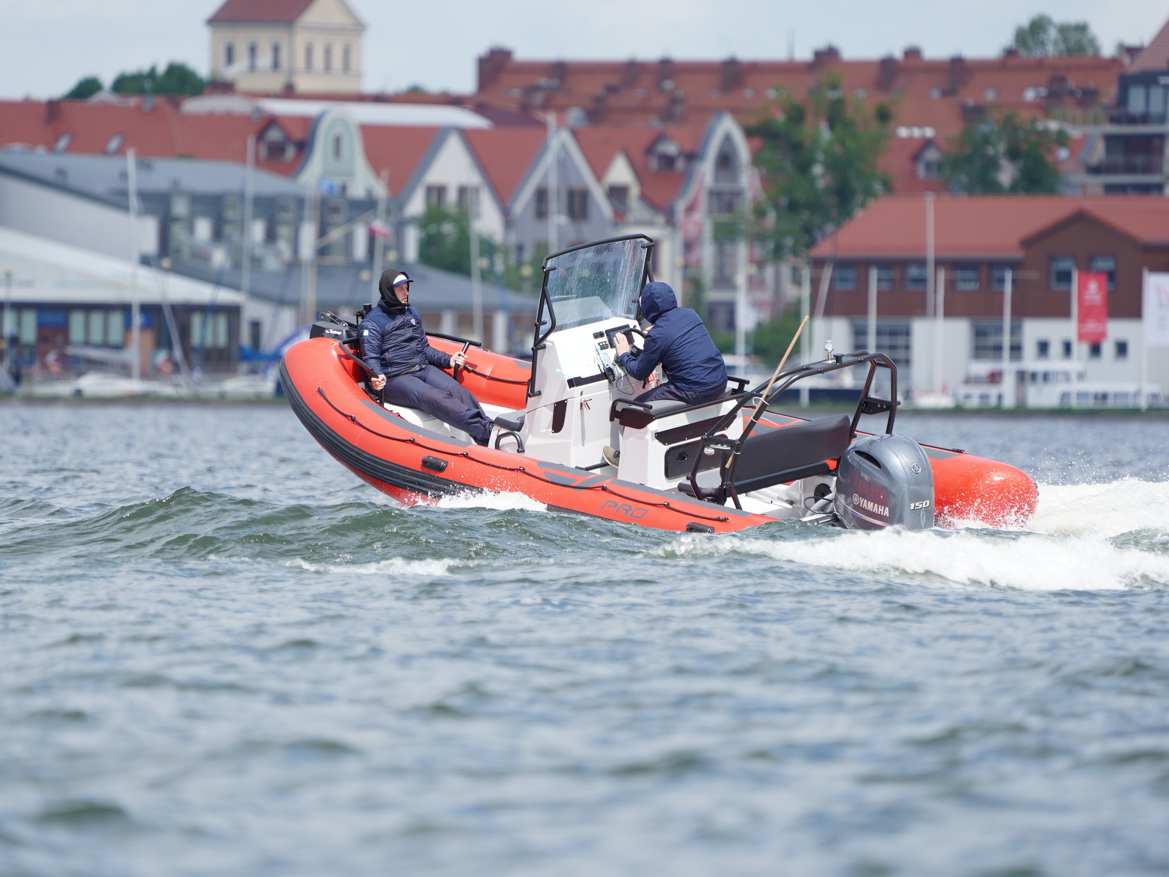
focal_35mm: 658
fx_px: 22220
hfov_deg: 3.0
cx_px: 565
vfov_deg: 2.3
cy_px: 434
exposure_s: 1/1000
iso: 400
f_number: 6.3
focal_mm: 600
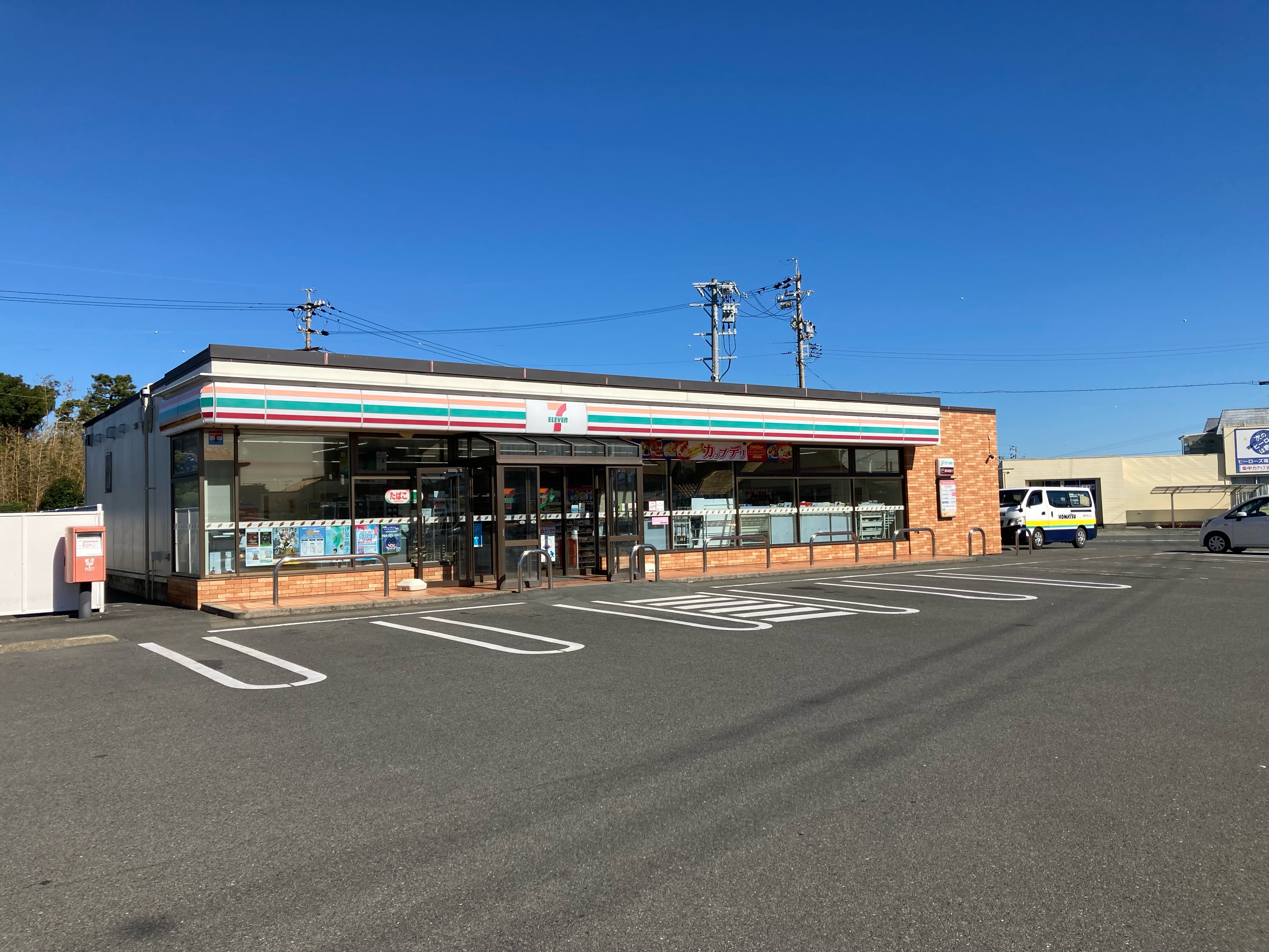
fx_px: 1026
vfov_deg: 49.7
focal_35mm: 28
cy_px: 476
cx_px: 634
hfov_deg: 63.4
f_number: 1.8
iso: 20
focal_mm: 3.99
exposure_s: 1/2825
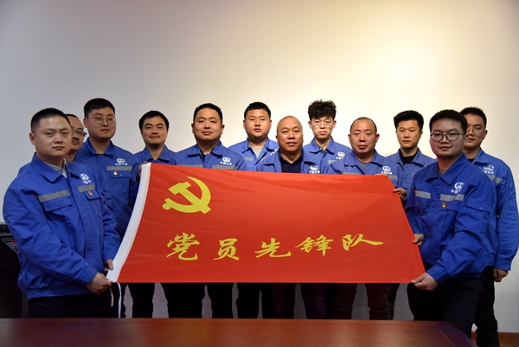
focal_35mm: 38
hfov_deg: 50.7
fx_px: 548
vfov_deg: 35.1
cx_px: 260
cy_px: 174
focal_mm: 38
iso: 1800
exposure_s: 1/60
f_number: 4
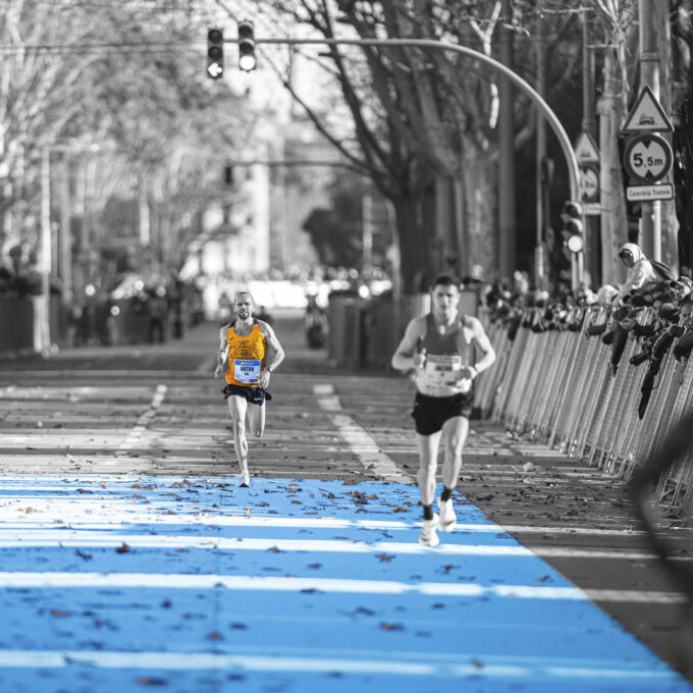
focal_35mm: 384
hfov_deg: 4.6
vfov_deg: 4.6
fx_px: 8697
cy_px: 347
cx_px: 237
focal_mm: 300
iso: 400
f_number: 2.8
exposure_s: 1/1600
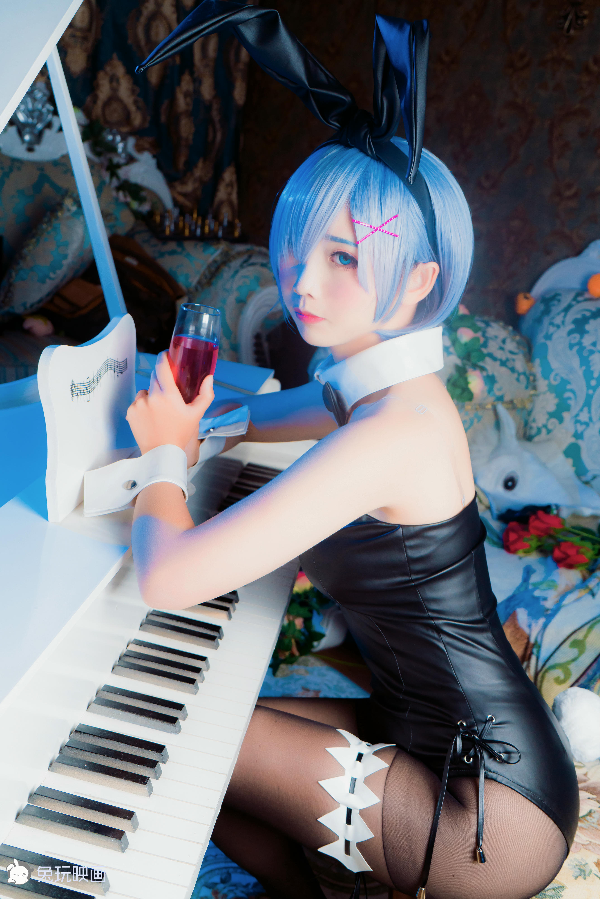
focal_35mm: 36
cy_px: 450
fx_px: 900
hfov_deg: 36.9
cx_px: 300
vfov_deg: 53.1
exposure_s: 1/80
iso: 1600
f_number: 7.1
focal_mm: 36
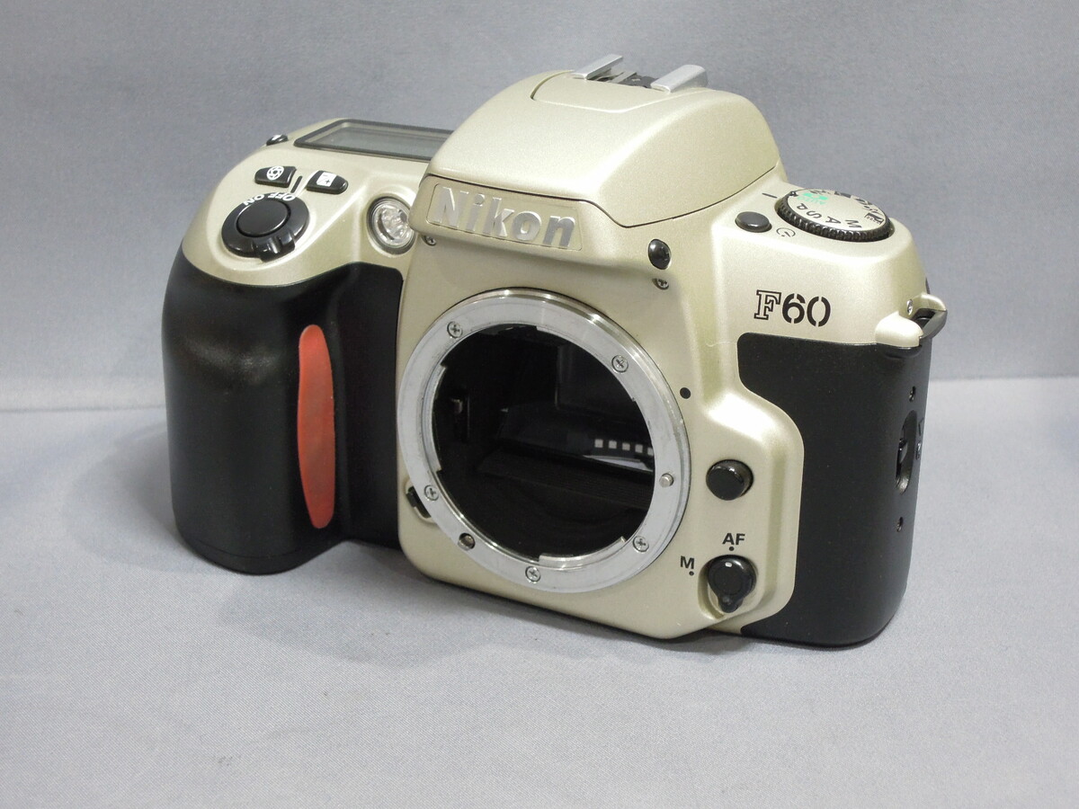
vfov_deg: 21.0
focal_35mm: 70
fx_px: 2182
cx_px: 540
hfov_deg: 27.8
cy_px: 404
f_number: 4.5
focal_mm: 12.5
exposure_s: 1/25
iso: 560
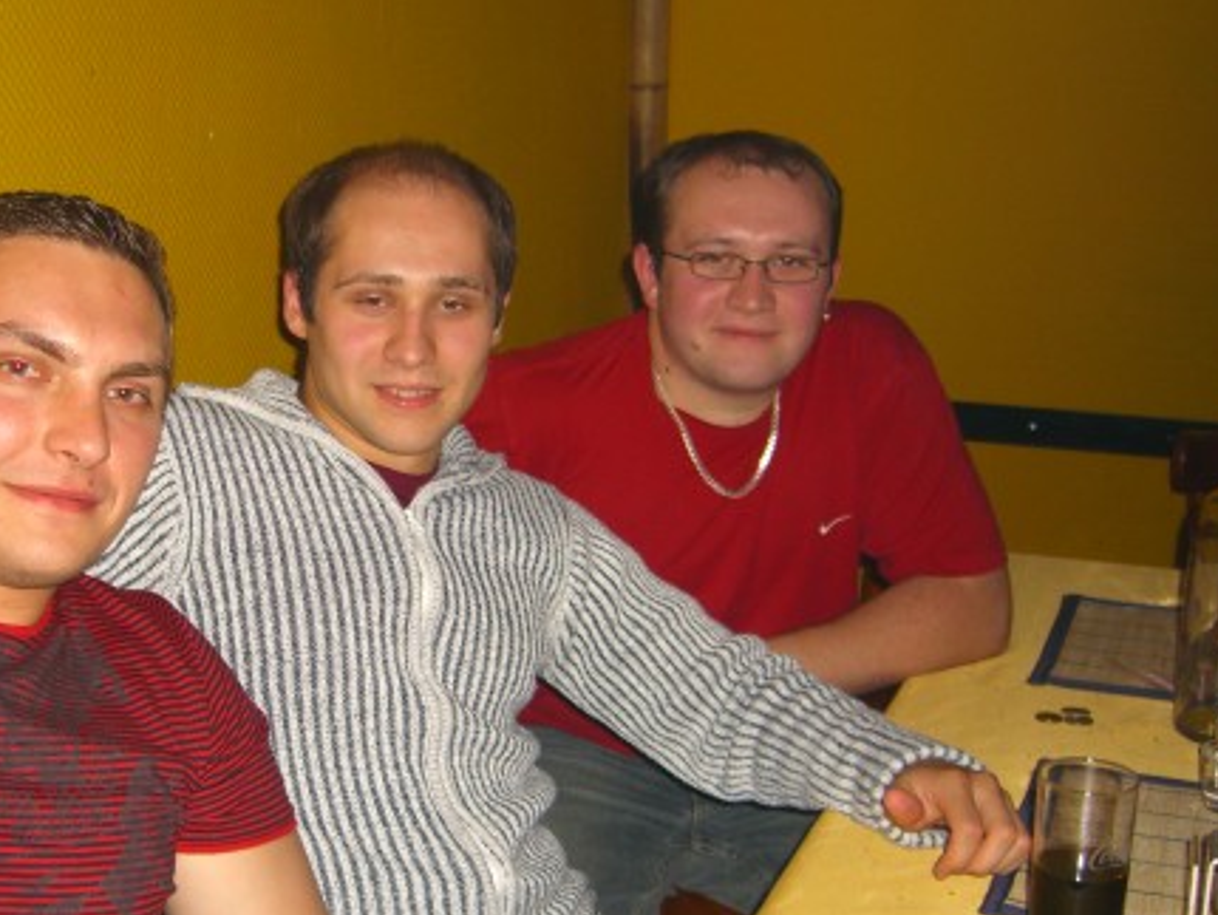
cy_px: 567
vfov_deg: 27.5
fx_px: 1866
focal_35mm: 53
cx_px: 385
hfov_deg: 35.7
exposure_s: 1/60
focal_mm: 7.9
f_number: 2.8
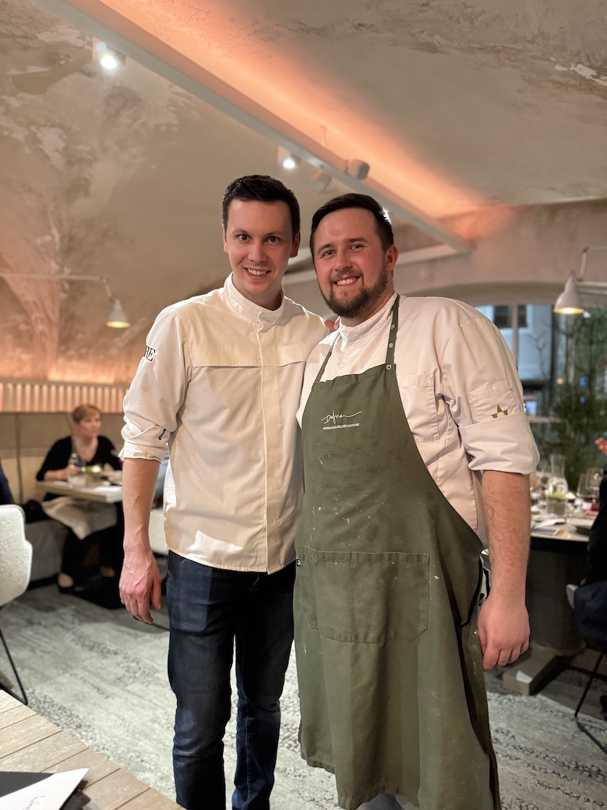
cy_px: 405
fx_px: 561
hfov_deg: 56.8
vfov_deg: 71.6
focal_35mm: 24
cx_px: 304
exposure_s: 1/34
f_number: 1.78
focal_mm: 6.76
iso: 1000
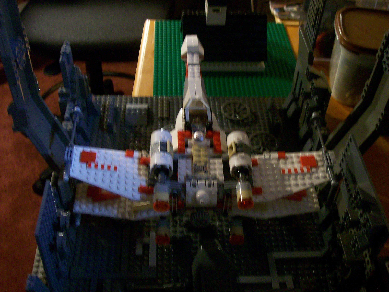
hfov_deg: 42.1
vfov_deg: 32.1
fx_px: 505
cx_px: 194
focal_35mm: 45
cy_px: 146
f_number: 3
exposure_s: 1/8
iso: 160
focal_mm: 7.6
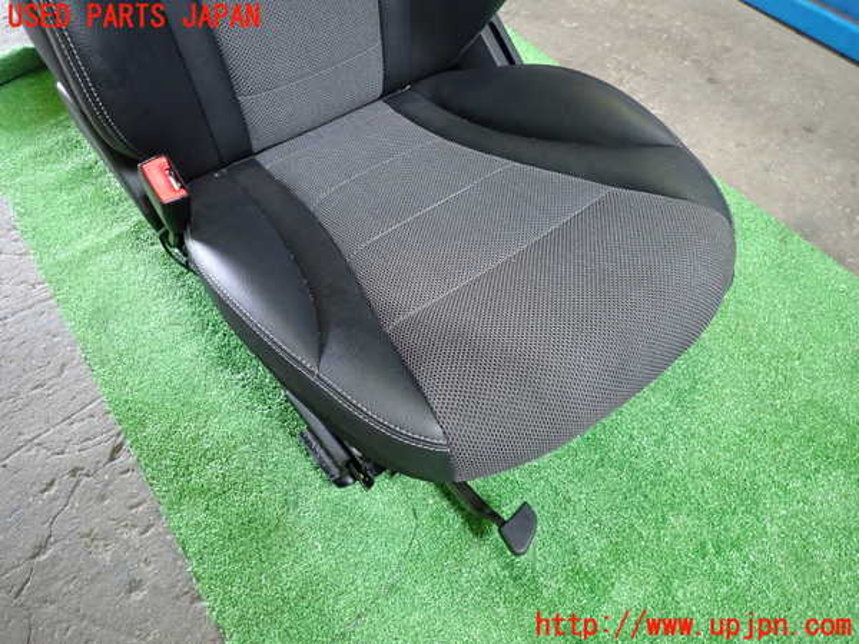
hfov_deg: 69.4
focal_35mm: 25
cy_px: 322
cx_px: 430
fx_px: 620
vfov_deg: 54.9
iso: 400
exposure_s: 1/30
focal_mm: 4.5
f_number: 2
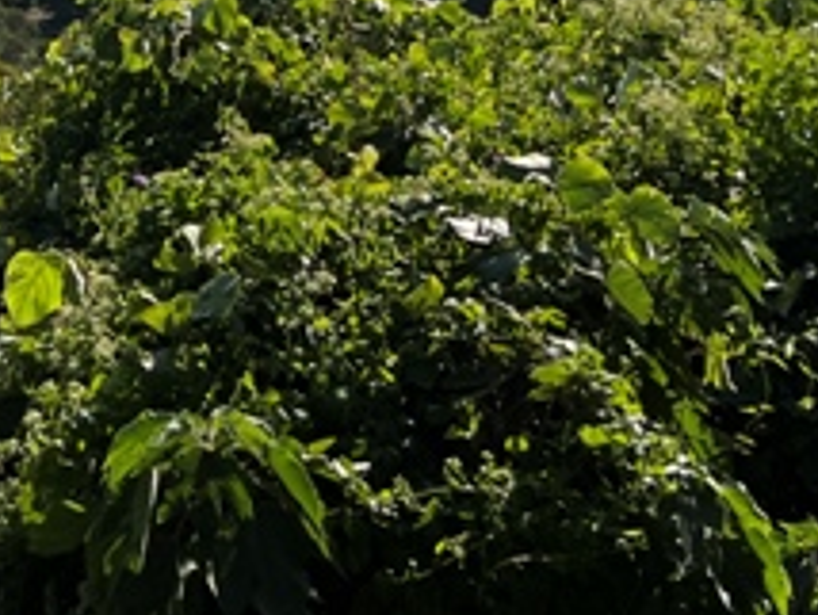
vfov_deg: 13.8
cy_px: -458
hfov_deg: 20.1
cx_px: 206
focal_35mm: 97
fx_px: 2295
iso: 50
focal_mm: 5.7
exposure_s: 1/12658
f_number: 1.5
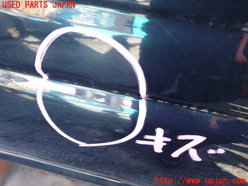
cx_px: 124
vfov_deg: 46.8
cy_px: 93
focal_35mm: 30
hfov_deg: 60.0
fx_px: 215
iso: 200
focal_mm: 5.4
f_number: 2.3
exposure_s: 1/50
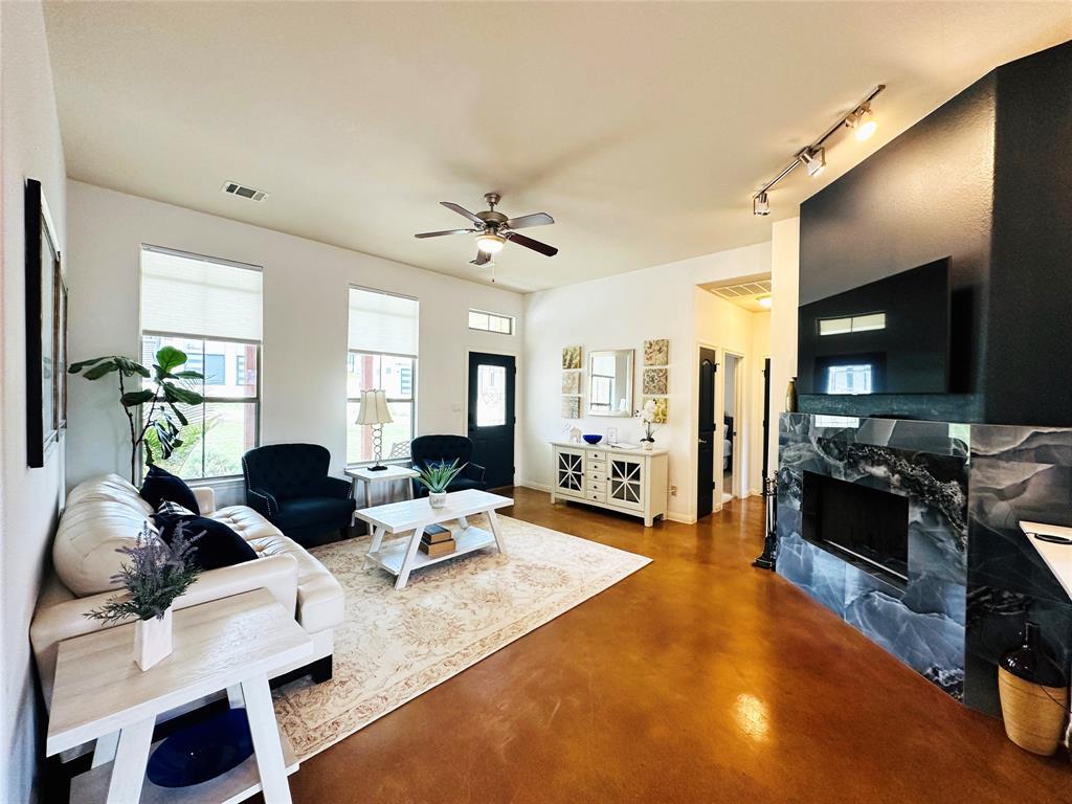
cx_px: 536
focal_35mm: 14
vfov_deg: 85.7
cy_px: 402
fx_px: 434
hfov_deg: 102.1
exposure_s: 1/120
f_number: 2.2
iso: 200
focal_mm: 2.22
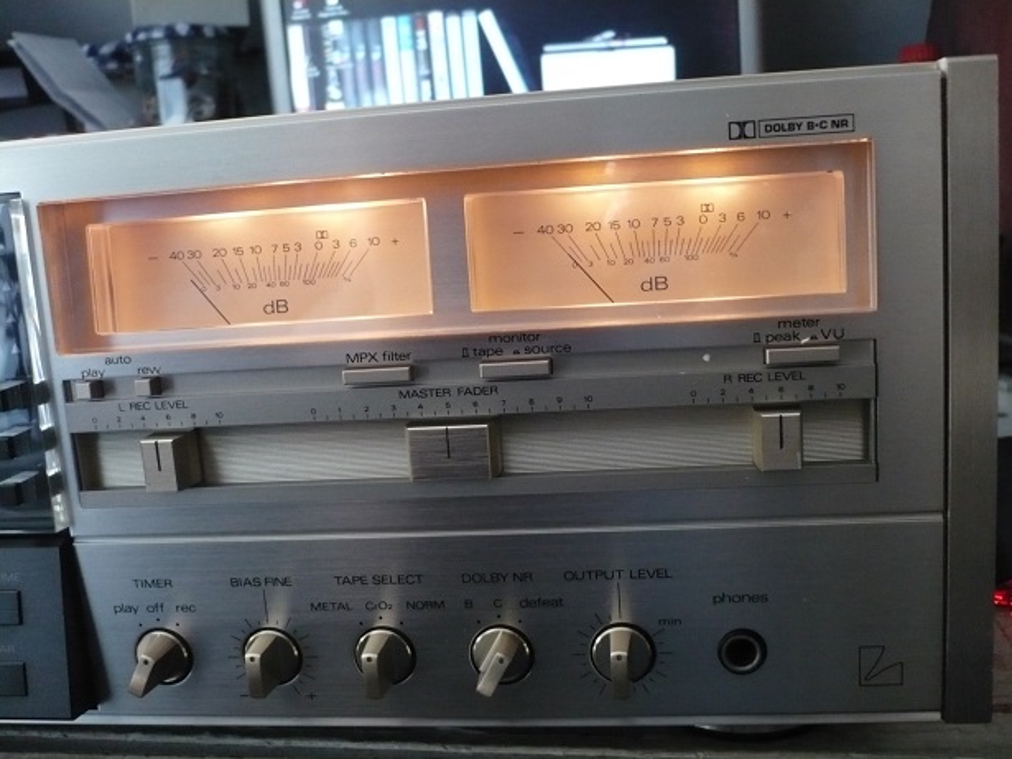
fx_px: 1023
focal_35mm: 35
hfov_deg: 52.6
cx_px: 506
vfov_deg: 40.7
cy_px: 380
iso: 400
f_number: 2.8
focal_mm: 5.8
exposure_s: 1/25
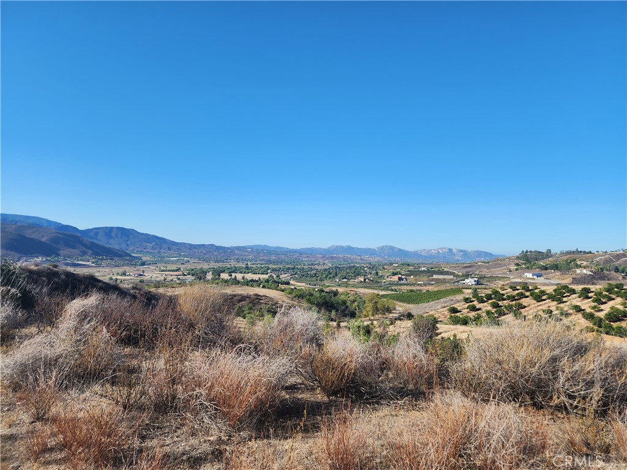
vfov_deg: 58.9
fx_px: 417
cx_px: 314
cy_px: 235
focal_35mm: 23
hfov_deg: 73.9
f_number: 1.8
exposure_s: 1/978
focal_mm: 6.4
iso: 12
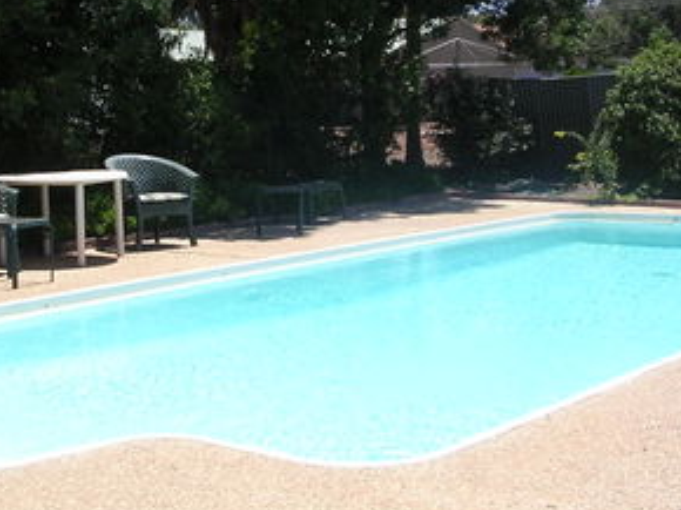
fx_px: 1238
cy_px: 141
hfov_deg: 30.7
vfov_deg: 23.1
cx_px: 286
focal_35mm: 63
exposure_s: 1/291
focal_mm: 5.8
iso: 100
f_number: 5.6
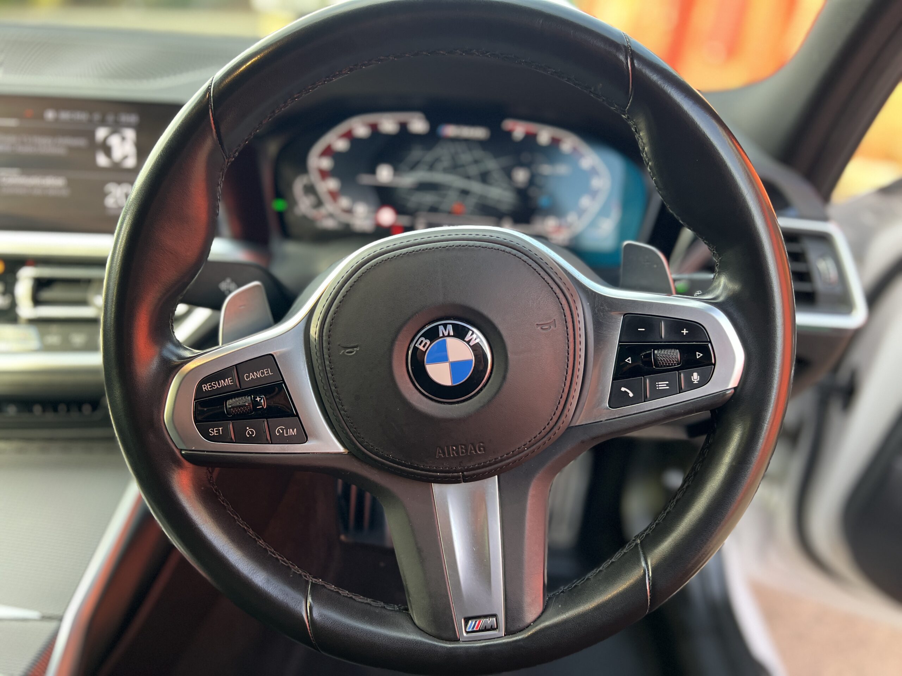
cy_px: 338
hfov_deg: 67.3
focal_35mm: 26
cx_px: 451
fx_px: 677
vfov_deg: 53.1
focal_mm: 5.7
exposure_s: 1/114
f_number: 1.5
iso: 125
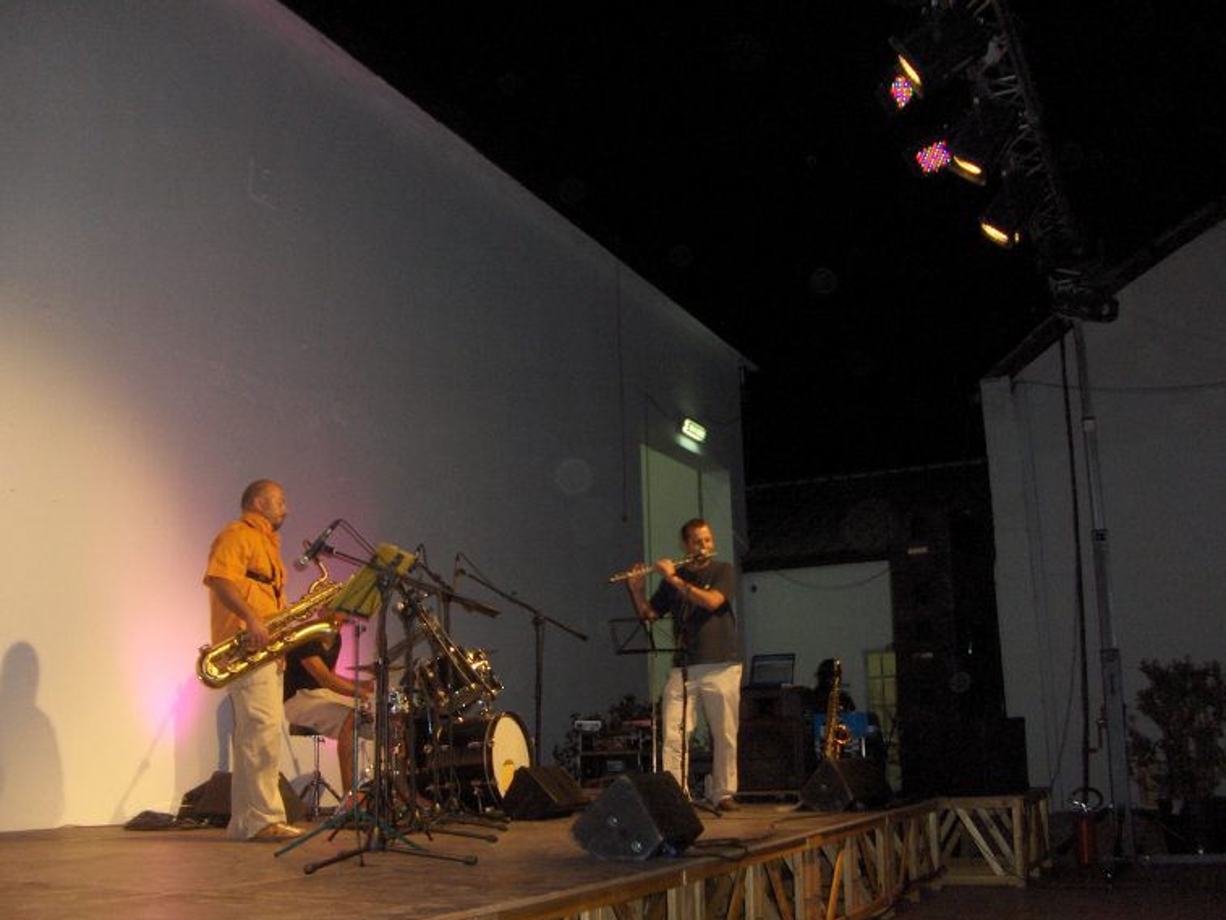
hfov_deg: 50.1
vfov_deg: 38.7
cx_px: 622
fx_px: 1311
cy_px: 457
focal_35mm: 37
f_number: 2.6
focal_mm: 5.8
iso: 131
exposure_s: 1/60
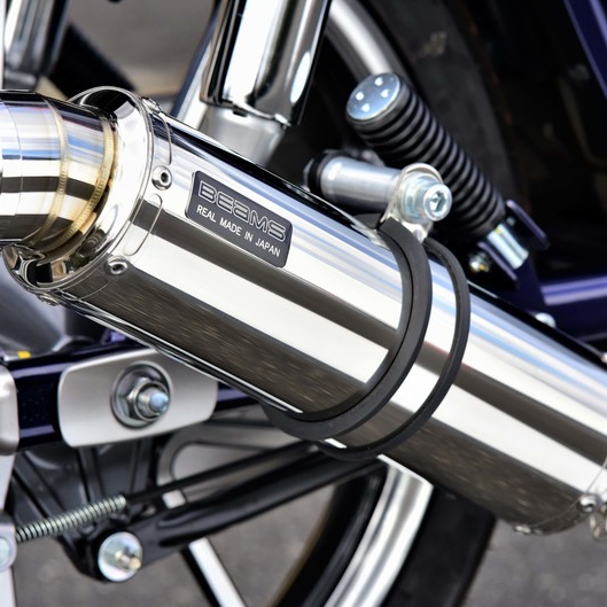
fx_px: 2678
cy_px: 304
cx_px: 328
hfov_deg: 12.9
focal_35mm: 135
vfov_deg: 12.9
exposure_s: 1/1000
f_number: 8
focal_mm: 105
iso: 1000
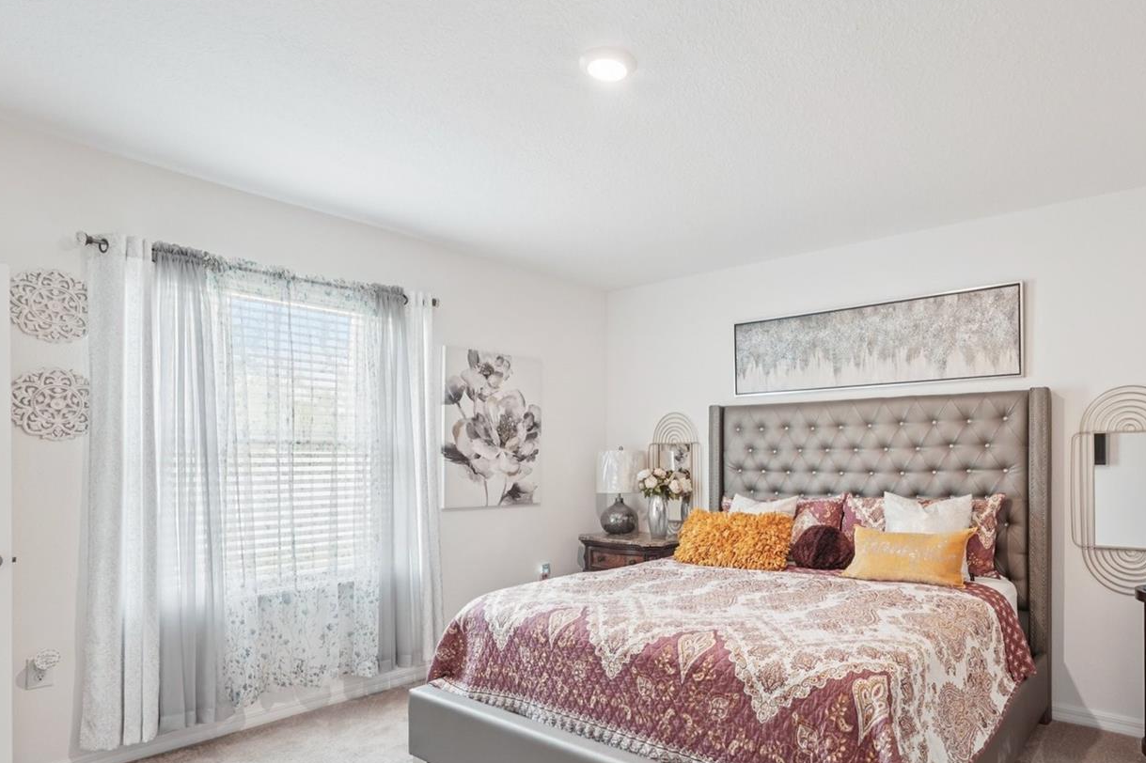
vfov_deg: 58.8
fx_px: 668
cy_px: 472
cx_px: 699
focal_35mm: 21
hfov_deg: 80.1
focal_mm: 16
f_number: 8
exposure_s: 1/8
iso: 400
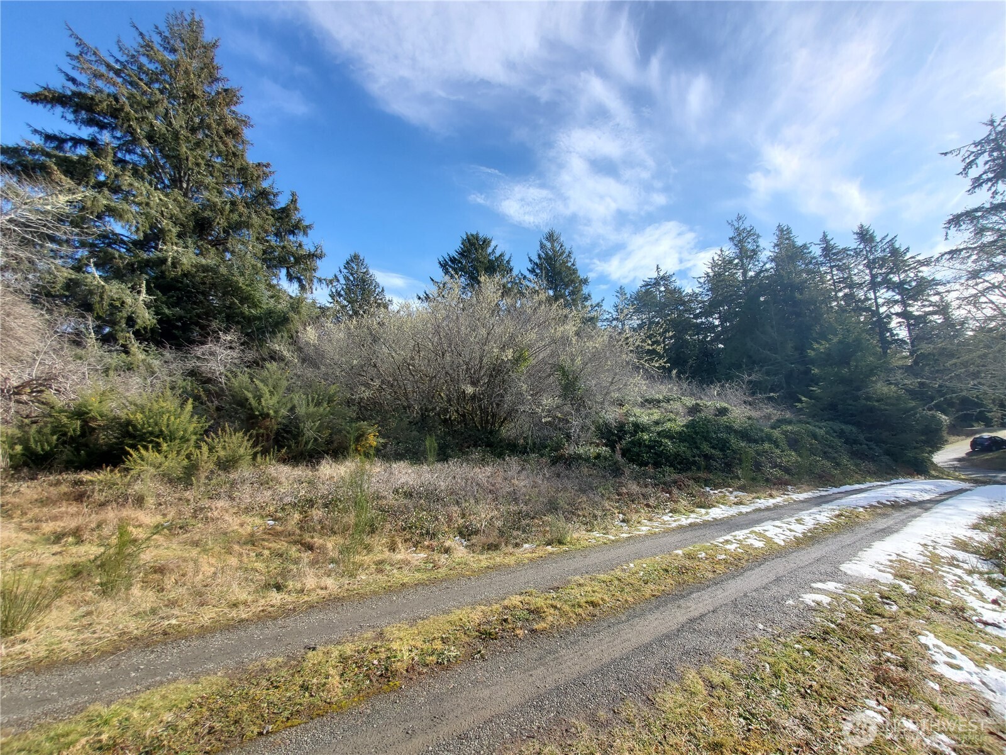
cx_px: 503
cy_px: 378
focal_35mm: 13
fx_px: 378
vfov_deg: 89.9
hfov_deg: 106.2
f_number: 2.2
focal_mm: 1.8
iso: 50
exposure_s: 1/684
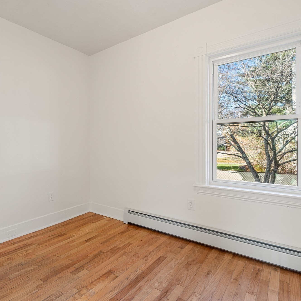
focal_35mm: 21
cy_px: 147
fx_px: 207
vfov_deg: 72.1
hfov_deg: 68.8
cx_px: 87
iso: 250
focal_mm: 16
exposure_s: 1/6
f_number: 9
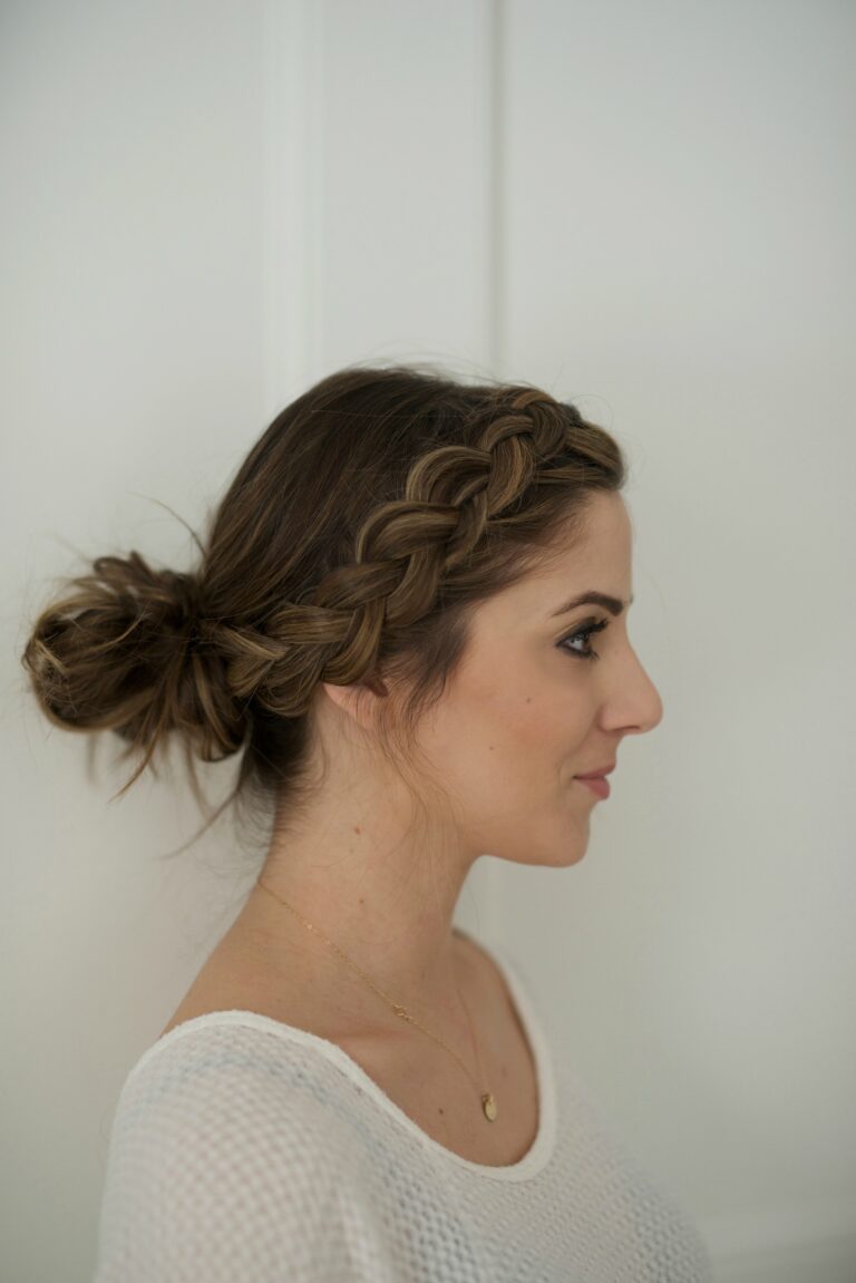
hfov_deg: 27.0
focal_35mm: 50
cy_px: 642
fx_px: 1782
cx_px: 428
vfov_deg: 39.6
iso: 640
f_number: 2
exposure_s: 1/100
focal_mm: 50
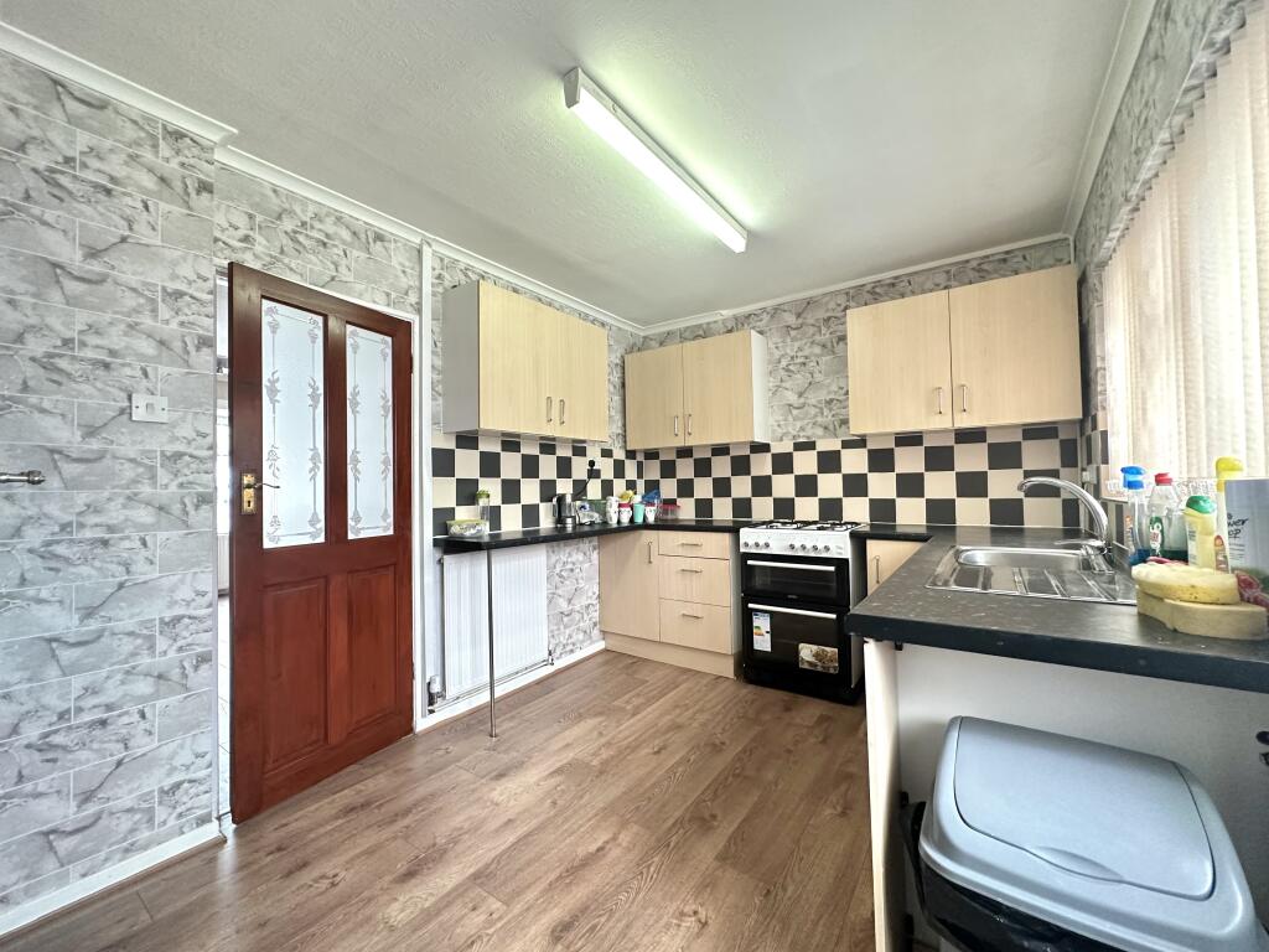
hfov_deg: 102.1
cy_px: 476
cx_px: 634
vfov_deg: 85.7
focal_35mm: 14
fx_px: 513
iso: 320
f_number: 2.2
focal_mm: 2.22
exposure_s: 1/50
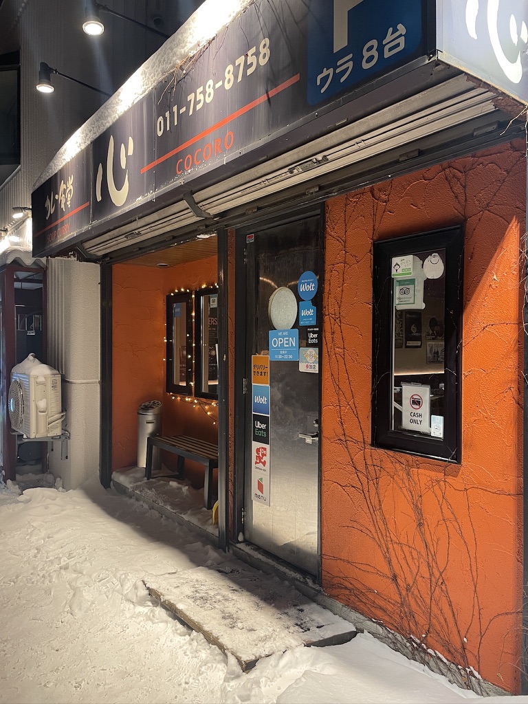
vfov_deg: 67.3
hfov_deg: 53.1
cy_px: 352
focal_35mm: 26
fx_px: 529
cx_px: 264
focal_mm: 4.2
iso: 200
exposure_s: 1/50
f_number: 1.6
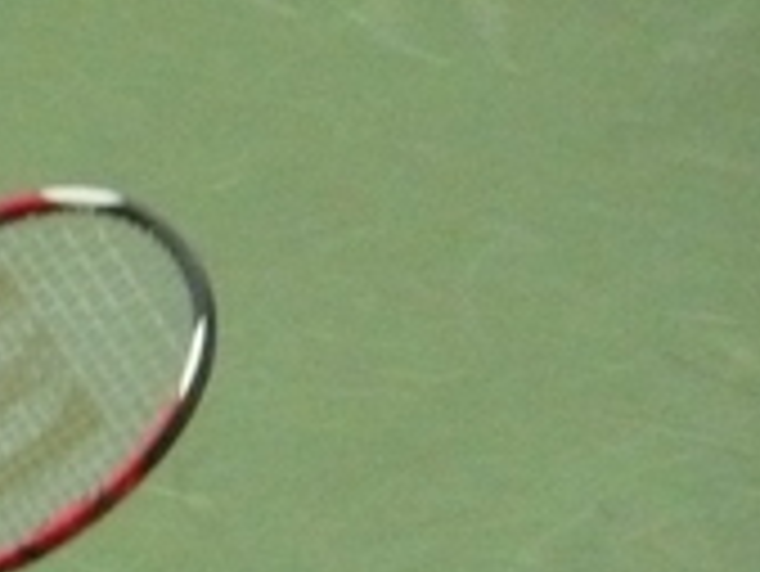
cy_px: 500
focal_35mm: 1060
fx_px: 23289
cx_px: -517
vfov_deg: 1.4
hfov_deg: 1.9
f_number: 4.9
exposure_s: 1/200
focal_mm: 46
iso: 800
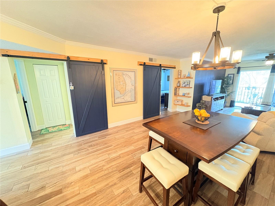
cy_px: 103
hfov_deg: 102.1
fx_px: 111
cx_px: 138
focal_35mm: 14
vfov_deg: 85.7
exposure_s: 1/30
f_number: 2.2
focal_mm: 2.22
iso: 1250
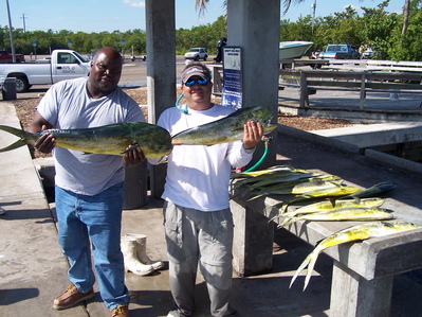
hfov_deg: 49.0
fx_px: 463
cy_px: 158
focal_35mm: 38
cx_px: 211
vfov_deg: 37.7
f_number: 4
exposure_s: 1/640
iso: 80
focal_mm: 6.3
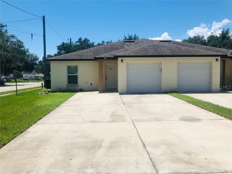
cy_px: 87
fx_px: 188
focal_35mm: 28
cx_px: 116
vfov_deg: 49.7
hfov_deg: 63.4
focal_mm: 3.99
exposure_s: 1/3040
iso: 20
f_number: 1.8
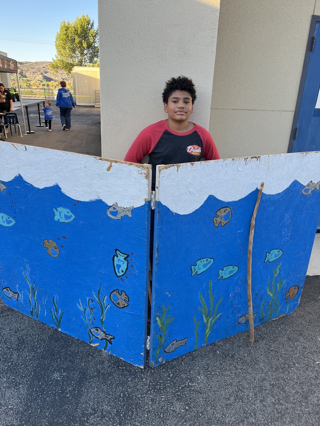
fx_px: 320
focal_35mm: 26
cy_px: 213
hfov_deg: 53.1
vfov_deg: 67.3
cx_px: 160
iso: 50
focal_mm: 5.7
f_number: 1.5
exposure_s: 1/387
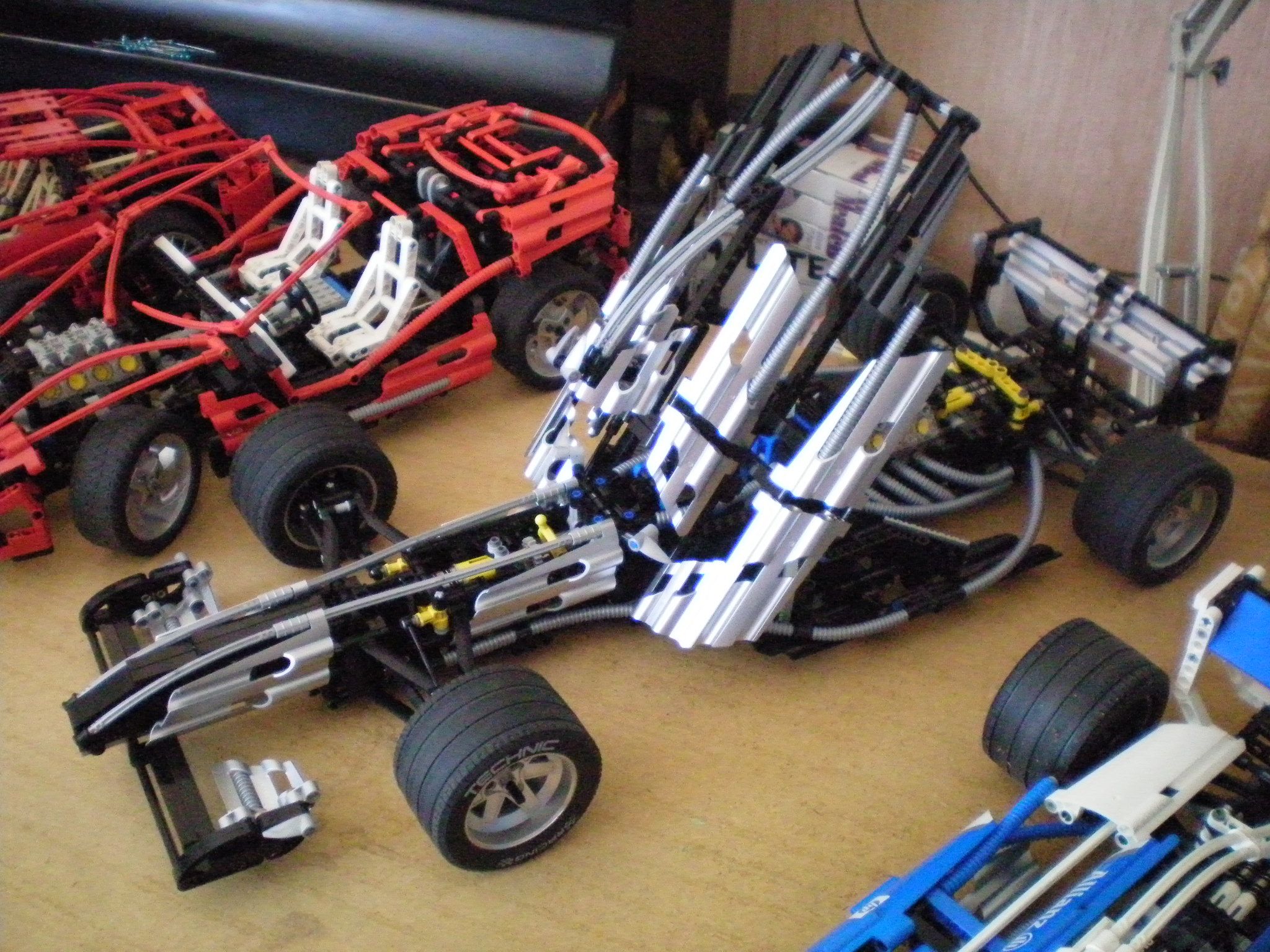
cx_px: 635
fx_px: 1394
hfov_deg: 49.0
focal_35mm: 38
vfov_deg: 37.7
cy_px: 476
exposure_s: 1/100
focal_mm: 6.3
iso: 800
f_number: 3.1
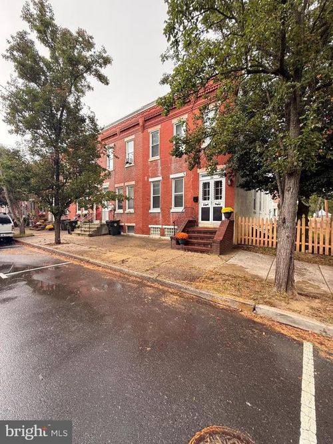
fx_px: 180
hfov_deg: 85.7
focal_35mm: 14
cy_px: 222
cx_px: 166
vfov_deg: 102.1
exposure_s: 1/121
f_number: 2.2
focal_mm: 2.22
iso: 64
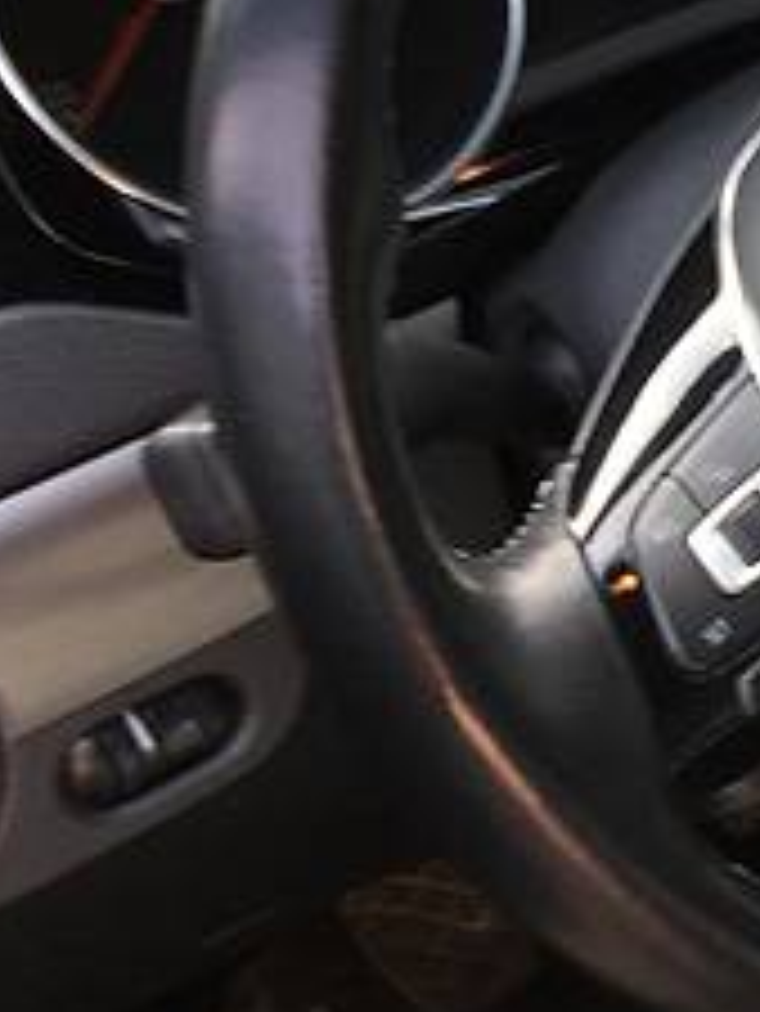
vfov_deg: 19.0
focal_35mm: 103
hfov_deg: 12.2
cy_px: 337
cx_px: 1677
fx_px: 3012
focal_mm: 4.2
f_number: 2.2
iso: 25
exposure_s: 1/50
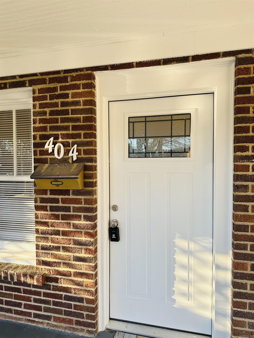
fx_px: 235
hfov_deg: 56.8
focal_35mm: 24
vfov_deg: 71.6
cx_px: 127
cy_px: 169
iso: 80
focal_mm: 6.86
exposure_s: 1/373
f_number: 1.78
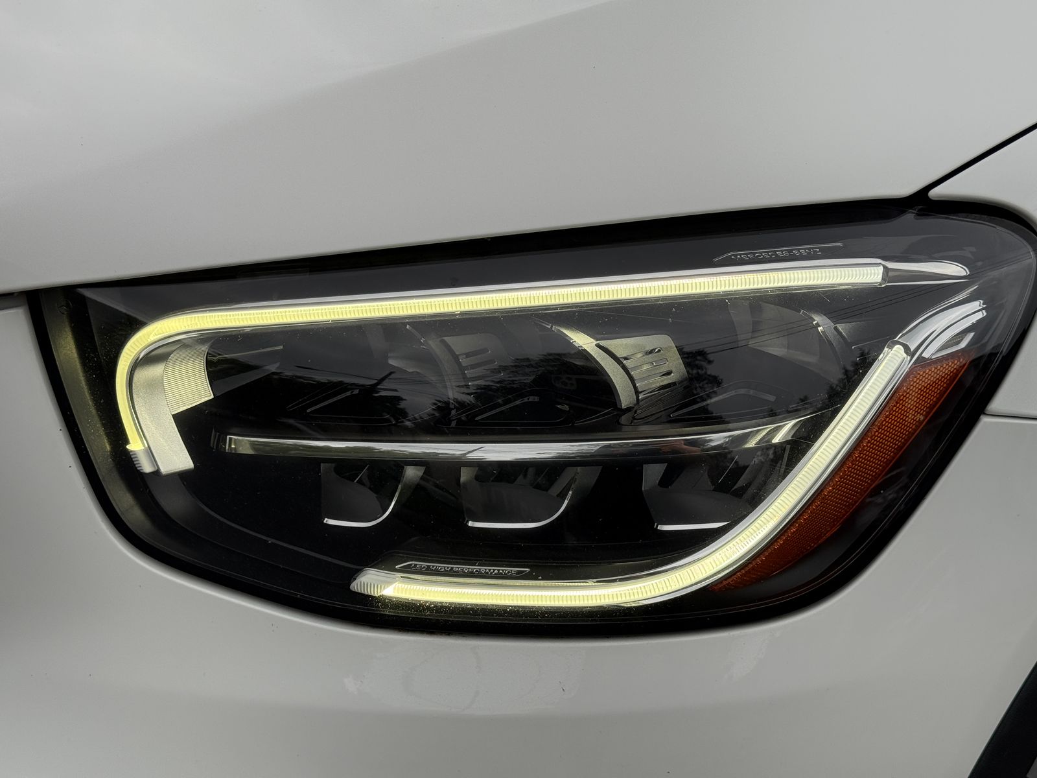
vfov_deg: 30.3
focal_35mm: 48
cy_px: 389
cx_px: 518
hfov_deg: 39.7
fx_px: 1438
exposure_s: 1/657
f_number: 1.78
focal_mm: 6.76
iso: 64
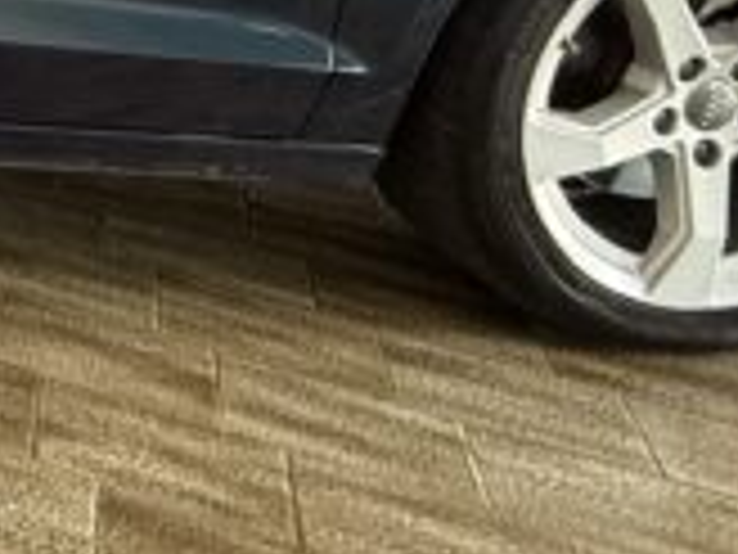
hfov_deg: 20.6
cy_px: -327
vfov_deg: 18.6
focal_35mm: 68
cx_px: -567
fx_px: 1450
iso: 400
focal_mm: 2.22
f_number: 2.2
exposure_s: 1/100
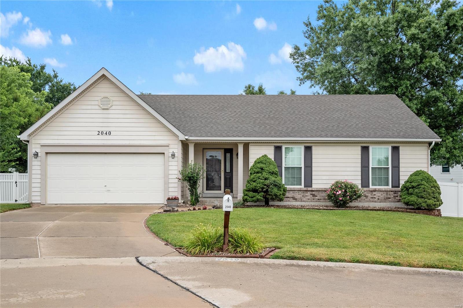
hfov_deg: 53.1
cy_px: 154
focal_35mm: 36
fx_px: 463
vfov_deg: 36.9
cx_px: 232
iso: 400
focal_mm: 18
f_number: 6.3
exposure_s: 1/500
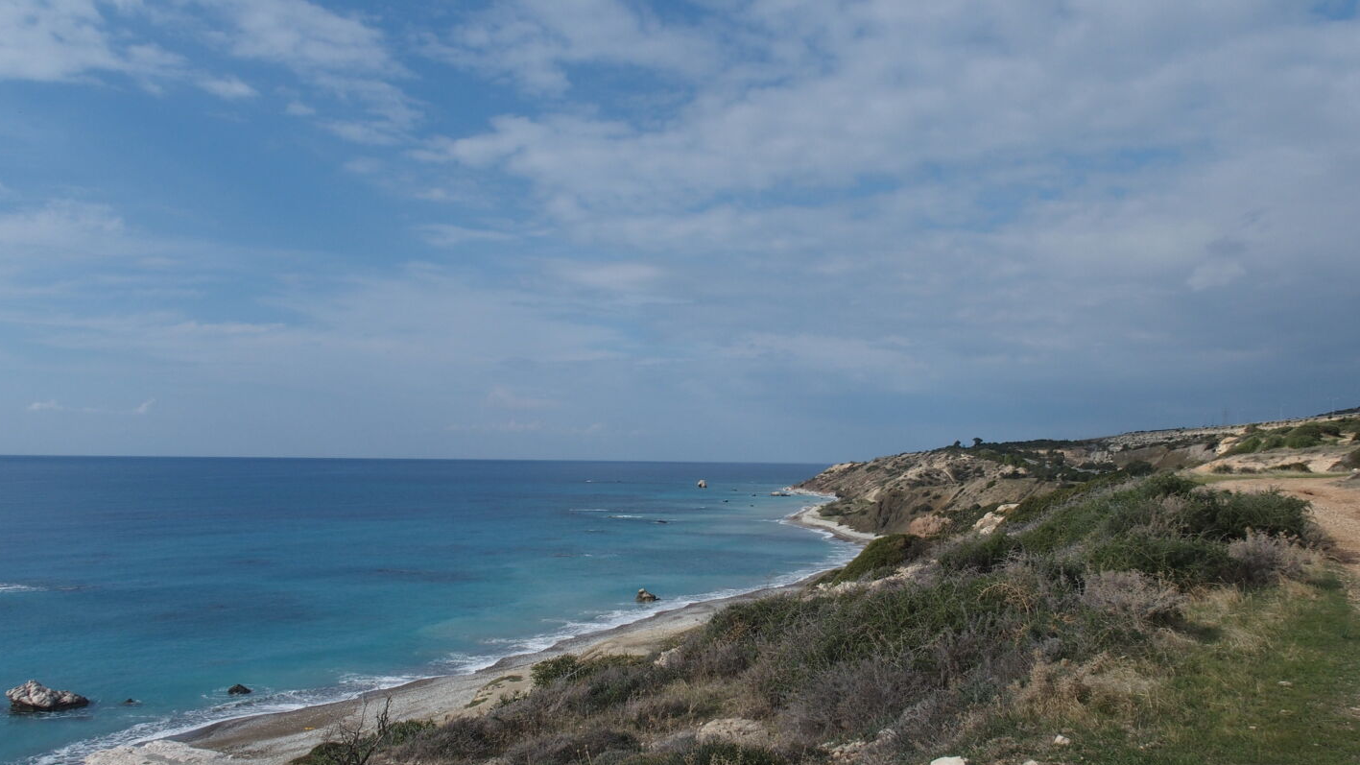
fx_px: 1118
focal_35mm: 31
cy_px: 457
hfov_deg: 62.6
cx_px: 684
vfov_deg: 37.6
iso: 100
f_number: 5.6
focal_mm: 6
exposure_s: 1/1000
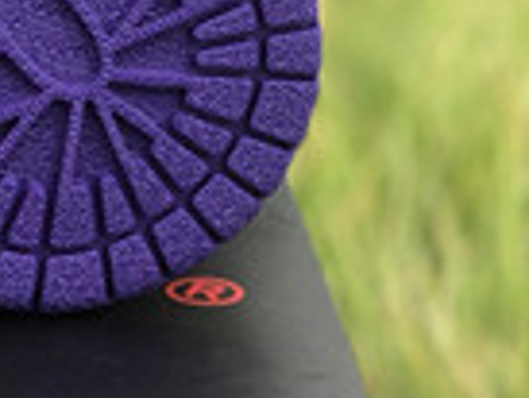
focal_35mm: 281
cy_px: -214
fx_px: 4298
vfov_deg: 5.2
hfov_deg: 6.7
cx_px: -656
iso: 25
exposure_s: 1/100
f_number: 2.4
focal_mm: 6
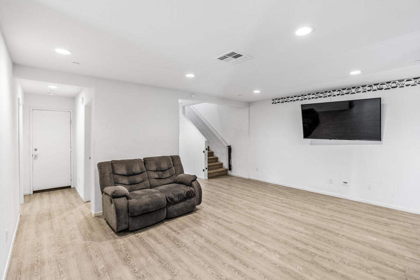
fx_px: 187
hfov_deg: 96.7
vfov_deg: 73.8
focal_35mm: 16
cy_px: 140
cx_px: 210
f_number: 5
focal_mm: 16
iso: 2500
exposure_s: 1/40
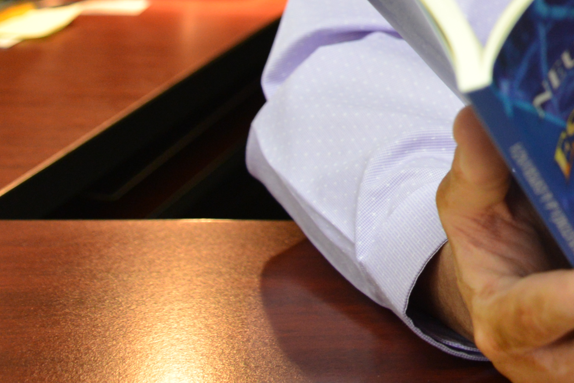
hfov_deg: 14.5
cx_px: 865
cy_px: -236
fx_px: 2105
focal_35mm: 132
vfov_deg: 10.0
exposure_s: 1/30
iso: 1100
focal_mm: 36
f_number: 4
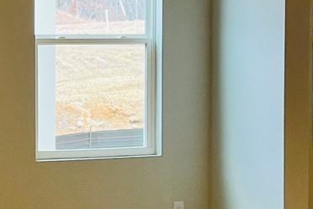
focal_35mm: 149
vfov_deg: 9.2
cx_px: -13
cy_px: 115
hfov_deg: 13.5
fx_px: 1295
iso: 64
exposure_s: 1/120
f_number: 1.6
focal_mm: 5.1
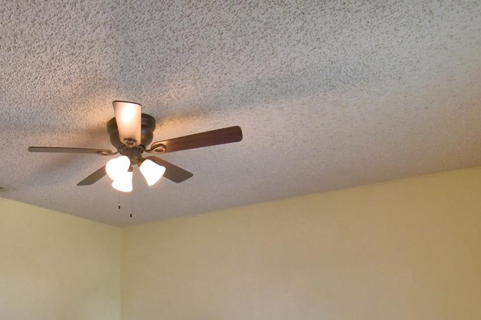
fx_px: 387
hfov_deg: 57.5
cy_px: 301
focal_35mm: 29
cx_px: 78
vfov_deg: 40.7
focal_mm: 10
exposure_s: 1/100
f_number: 4.5
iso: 400
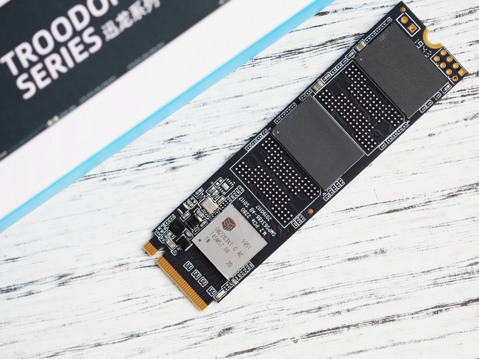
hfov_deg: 17.4
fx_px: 1564
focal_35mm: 113
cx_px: 273
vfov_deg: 13.1
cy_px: 182
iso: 500
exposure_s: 1/120
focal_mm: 60
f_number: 2.8
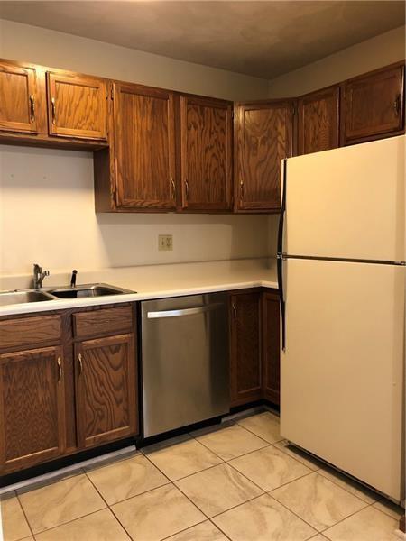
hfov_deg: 49.7
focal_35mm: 28
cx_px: 203
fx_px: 438
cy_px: 270
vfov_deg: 63.4
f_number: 1.8
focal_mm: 4
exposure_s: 1/15
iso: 100
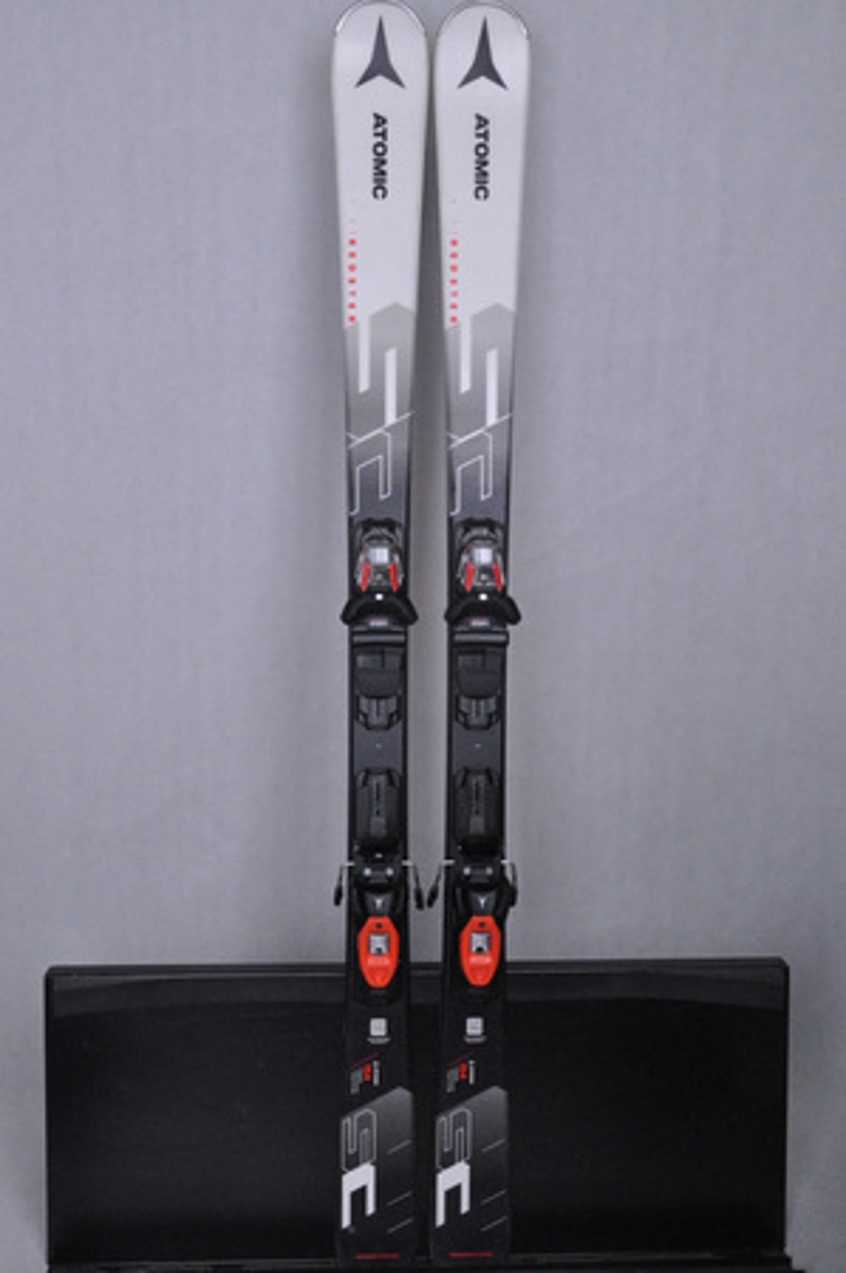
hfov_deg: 35.4
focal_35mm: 38
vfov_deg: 51.3
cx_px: 423
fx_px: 1325
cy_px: 636
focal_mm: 25
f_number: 9.5
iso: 3200
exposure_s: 1/125
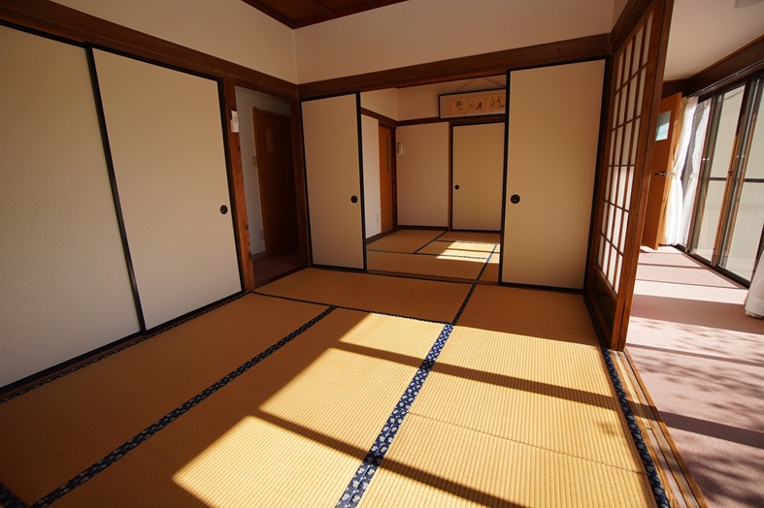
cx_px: 382
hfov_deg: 100.4
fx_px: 318
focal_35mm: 15
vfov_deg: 77.3
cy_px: 254
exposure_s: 1/200
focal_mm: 10
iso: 100
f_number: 4.5
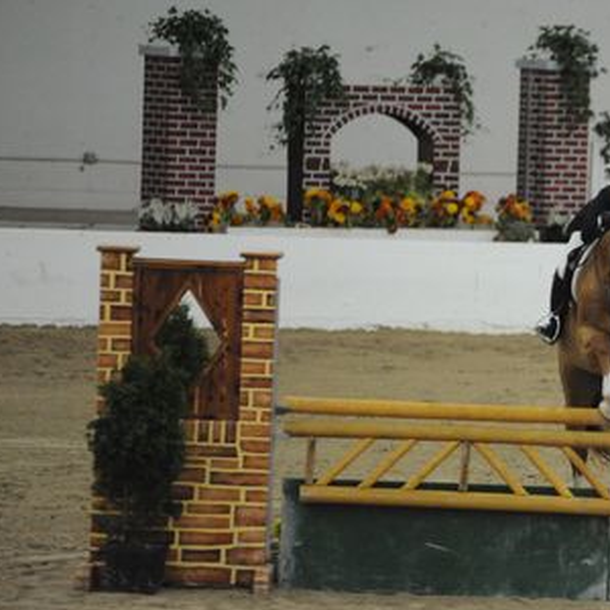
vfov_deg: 4.8
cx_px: 636
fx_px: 7237
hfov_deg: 4.8
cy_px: 331
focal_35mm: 363
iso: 6400
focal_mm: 200
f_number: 2.8
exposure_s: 1/400
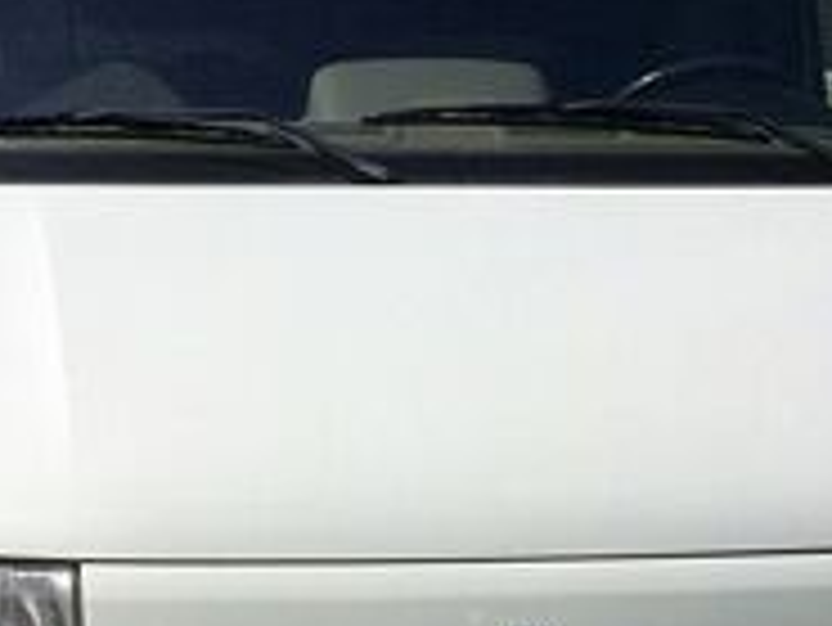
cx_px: 423
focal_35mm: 83
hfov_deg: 23.5
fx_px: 1996
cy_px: 345
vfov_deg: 17.8
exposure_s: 1/3584
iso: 32
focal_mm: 3.3
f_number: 2.4
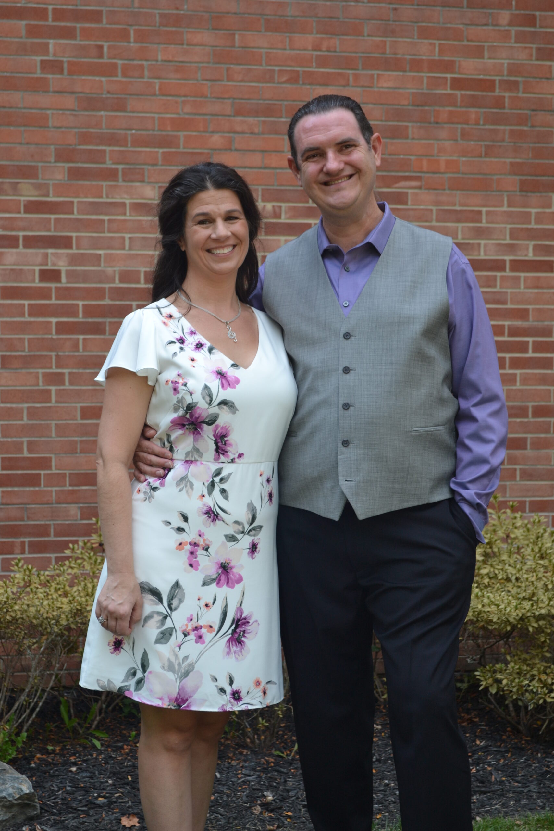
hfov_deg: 20.6
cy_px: 416
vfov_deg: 30.5
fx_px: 1523
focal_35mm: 66
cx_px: 277
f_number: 5.6
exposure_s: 1/125
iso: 180
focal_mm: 44
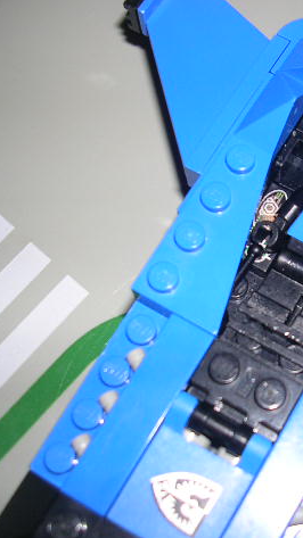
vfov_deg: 37.2
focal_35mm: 56
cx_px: 304
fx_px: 800
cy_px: 272
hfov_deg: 20.7
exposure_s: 1/60.1
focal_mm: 5.8
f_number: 2.8
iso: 50
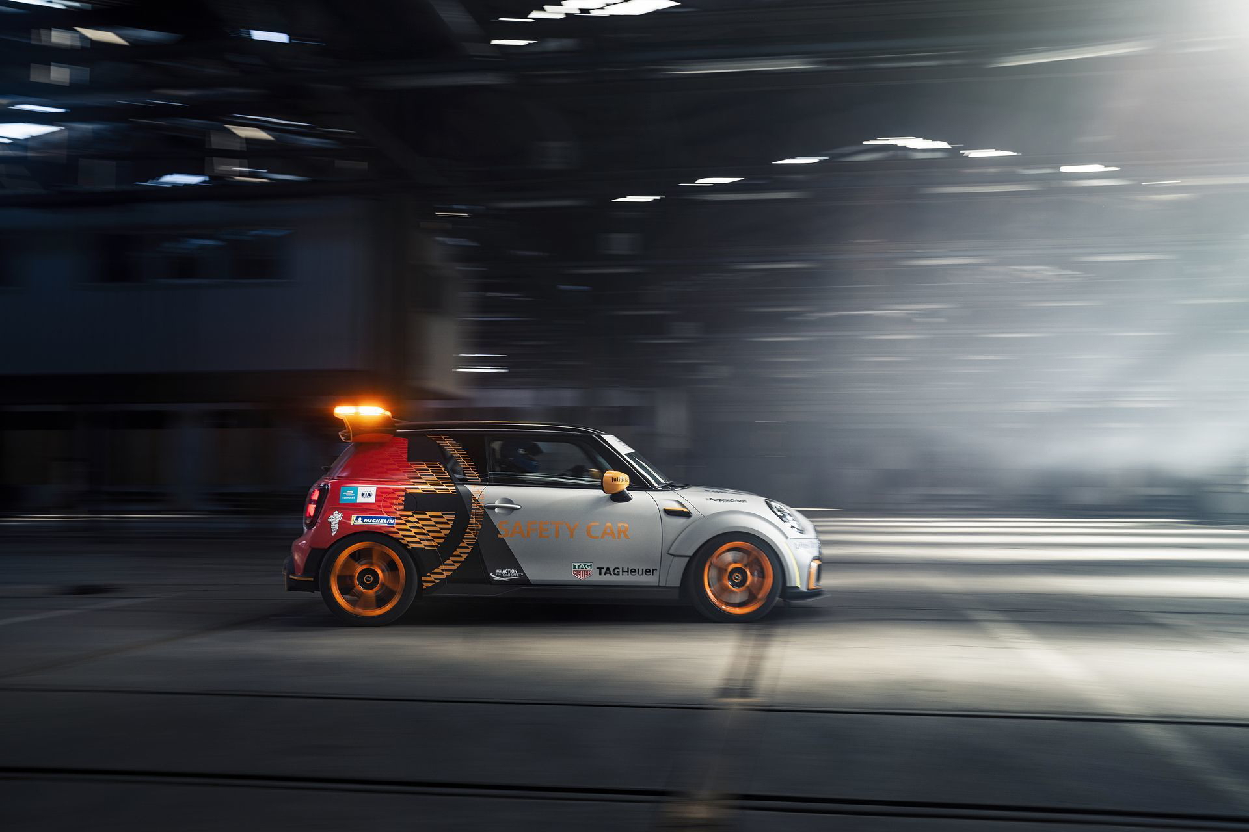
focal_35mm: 32
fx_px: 1110
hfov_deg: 58.7
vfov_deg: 41.1
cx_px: 624
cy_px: 416
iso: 100
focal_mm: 32
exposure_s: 1/25
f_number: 6.3
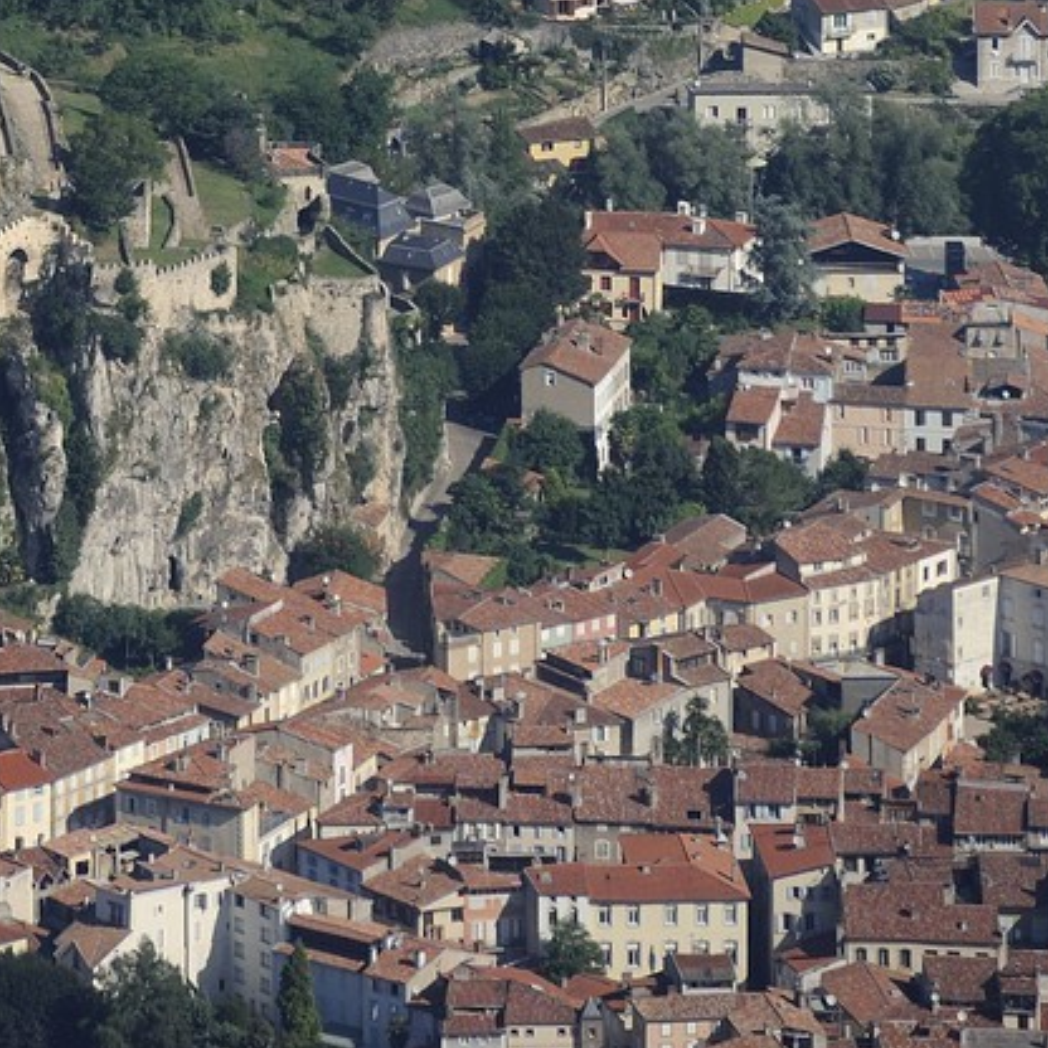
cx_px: -159
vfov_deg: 2.7
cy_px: -794
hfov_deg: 2.7
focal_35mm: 654
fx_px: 22401
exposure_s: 1/1000
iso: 200
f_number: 5.6
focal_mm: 200
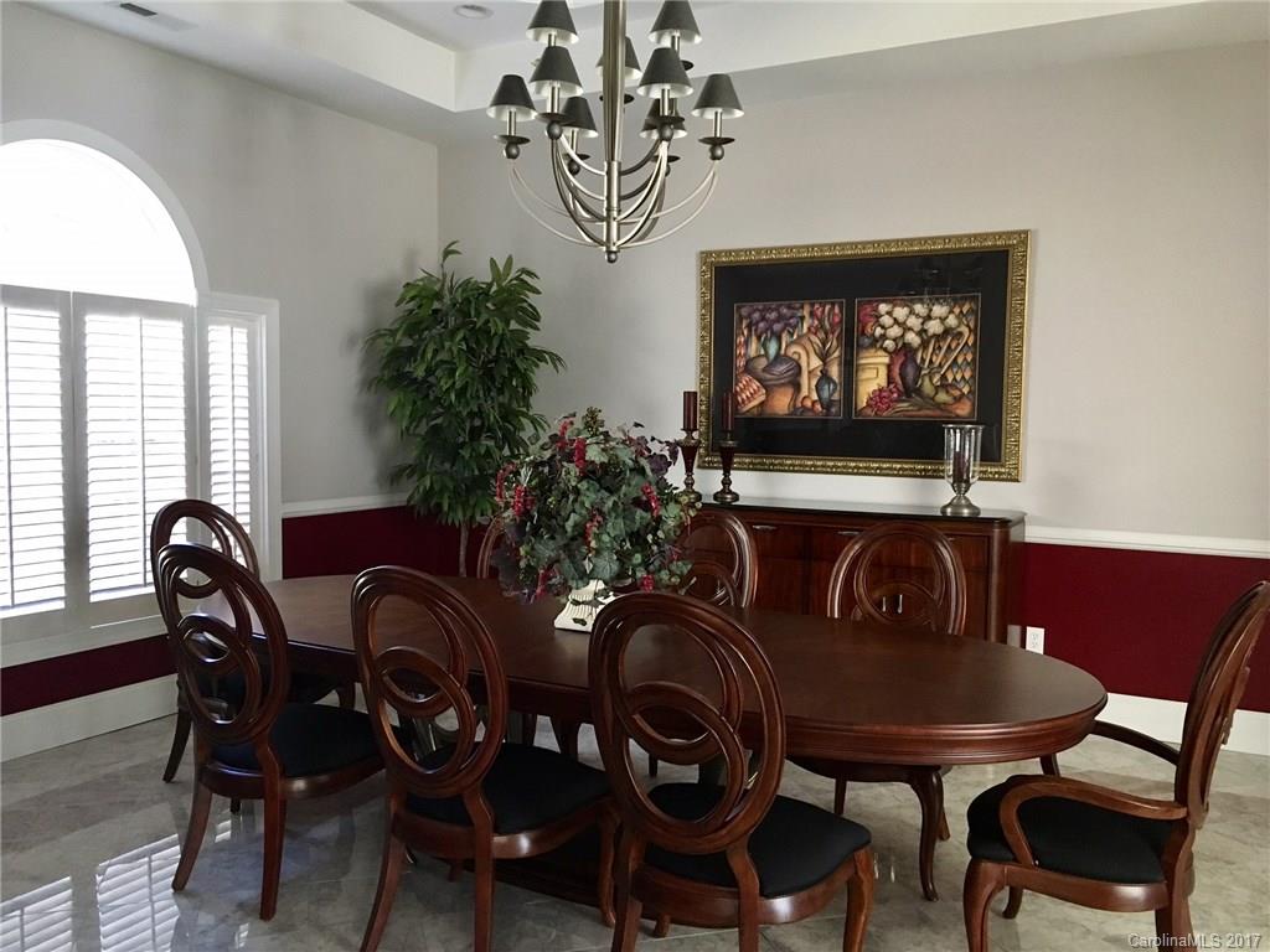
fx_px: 1064
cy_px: 476
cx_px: 635
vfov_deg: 48.2
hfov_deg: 61.7
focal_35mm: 29
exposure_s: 1/24
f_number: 2.2
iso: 200
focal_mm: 4.15
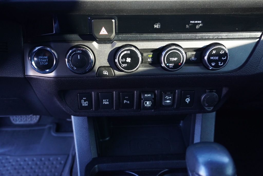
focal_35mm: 33
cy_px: 88
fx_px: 241
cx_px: 132
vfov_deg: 40.0
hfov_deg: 57.2
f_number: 4
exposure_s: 1/60
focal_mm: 22
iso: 1250
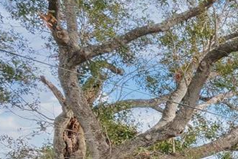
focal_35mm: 77
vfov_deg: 16.0
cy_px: 251
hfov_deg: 16.0
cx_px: 540
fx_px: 509
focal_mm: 16
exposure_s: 1/160
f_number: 10
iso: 100
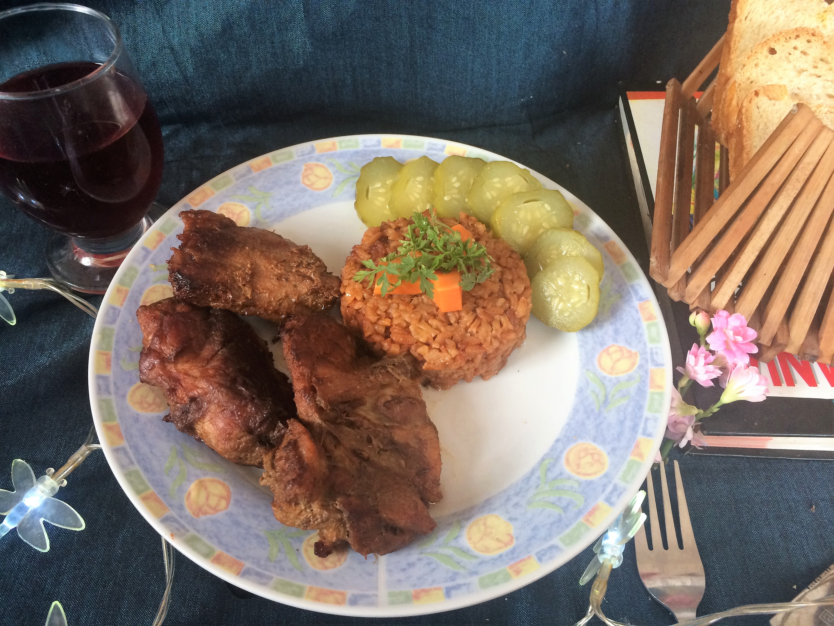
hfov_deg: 61.7
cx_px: 417
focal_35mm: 29
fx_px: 699
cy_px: 313
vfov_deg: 48.2
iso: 80
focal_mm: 4.15
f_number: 2.2
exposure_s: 1/33
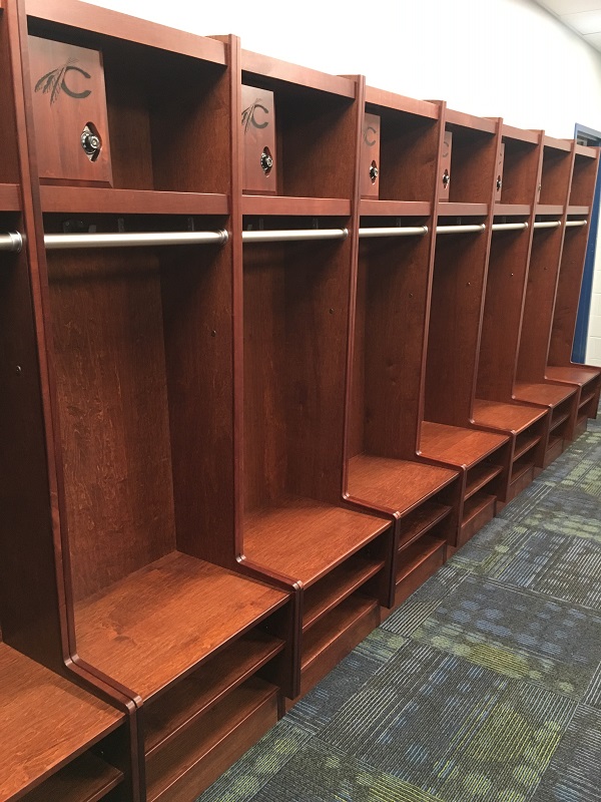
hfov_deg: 48.2
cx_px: 300
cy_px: 401
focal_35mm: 29
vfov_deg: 61.7
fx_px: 671
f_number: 2.2
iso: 200
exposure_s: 1/17
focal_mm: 4.15
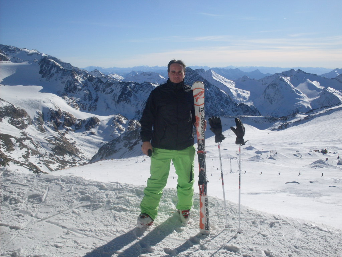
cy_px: 128
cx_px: 171
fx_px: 375
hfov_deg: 49.0
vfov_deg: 37.7
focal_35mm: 38
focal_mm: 6.3
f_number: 8.4
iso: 80
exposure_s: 1/500
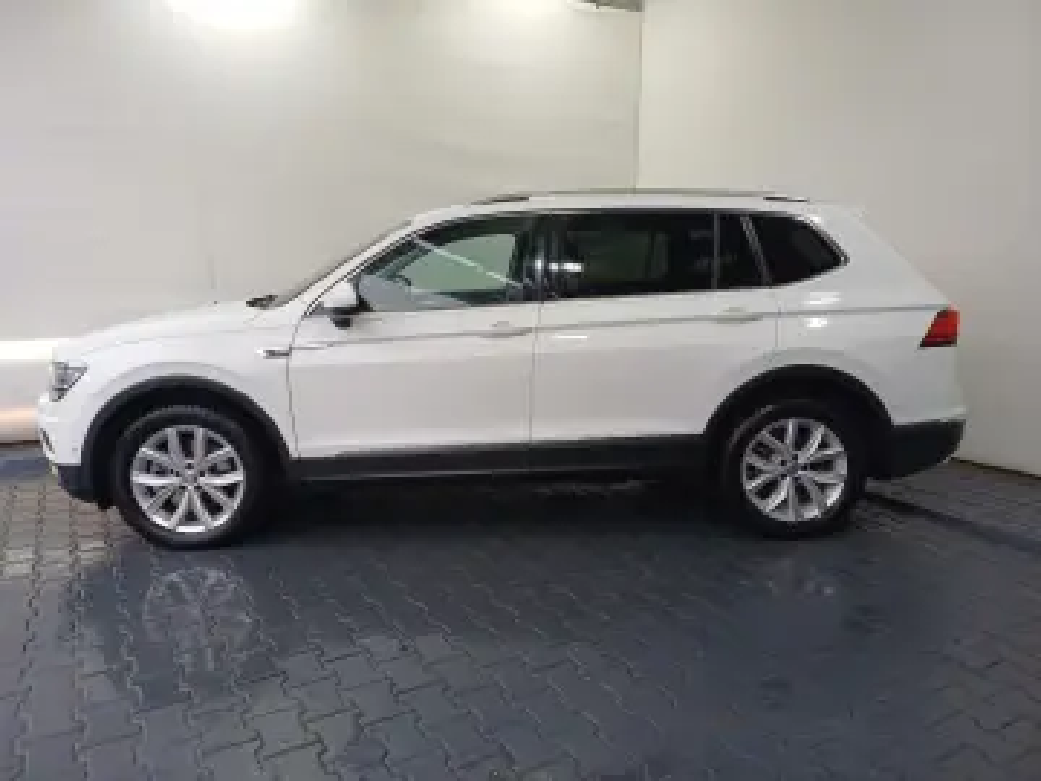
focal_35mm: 25
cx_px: 520
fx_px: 752
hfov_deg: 69.4
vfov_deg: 54.9
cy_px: 390
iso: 64
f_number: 1.8
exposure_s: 1/100
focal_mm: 4.65
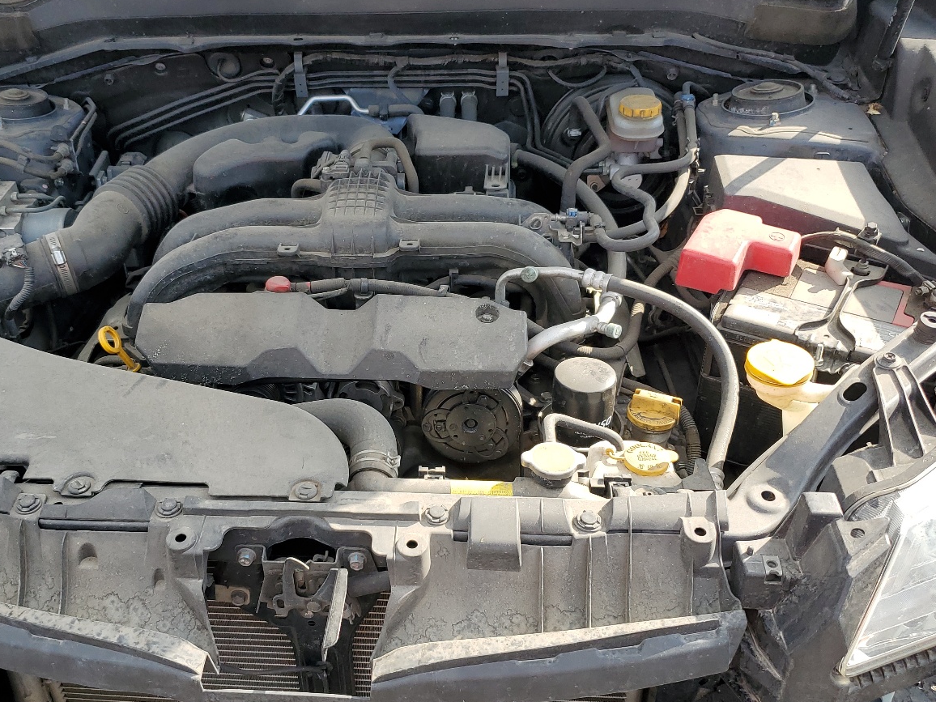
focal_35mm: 36
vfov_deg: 39.6
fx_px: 973
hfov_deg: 51.1
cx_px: 392
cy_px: 371
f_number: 1.5
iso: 50
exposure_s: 1/769
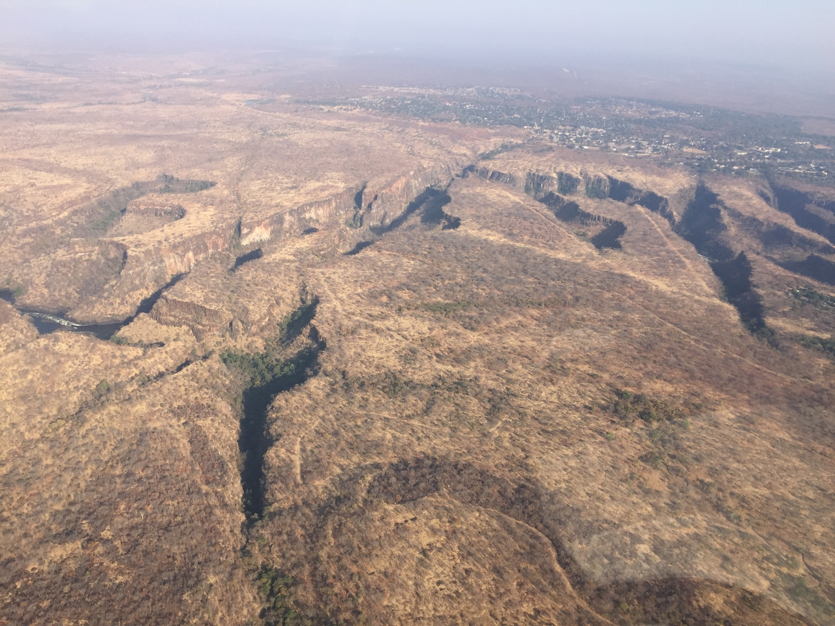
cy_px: 313
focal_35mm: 29
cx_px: 418
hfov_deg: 61.7
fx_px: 700
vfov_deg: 48.2
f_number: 2.2
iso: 32
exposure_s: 1/1364
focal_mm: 4.15
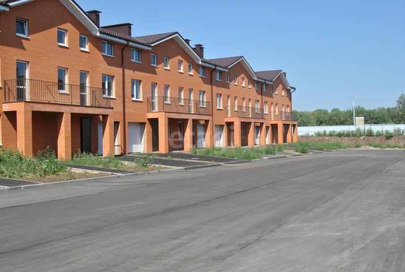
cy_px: 136
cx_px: 202
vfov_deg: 31.0
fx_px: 490
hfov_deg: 44.9
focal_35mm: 44
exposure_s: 1/500
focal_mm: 29
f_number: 11
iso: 400
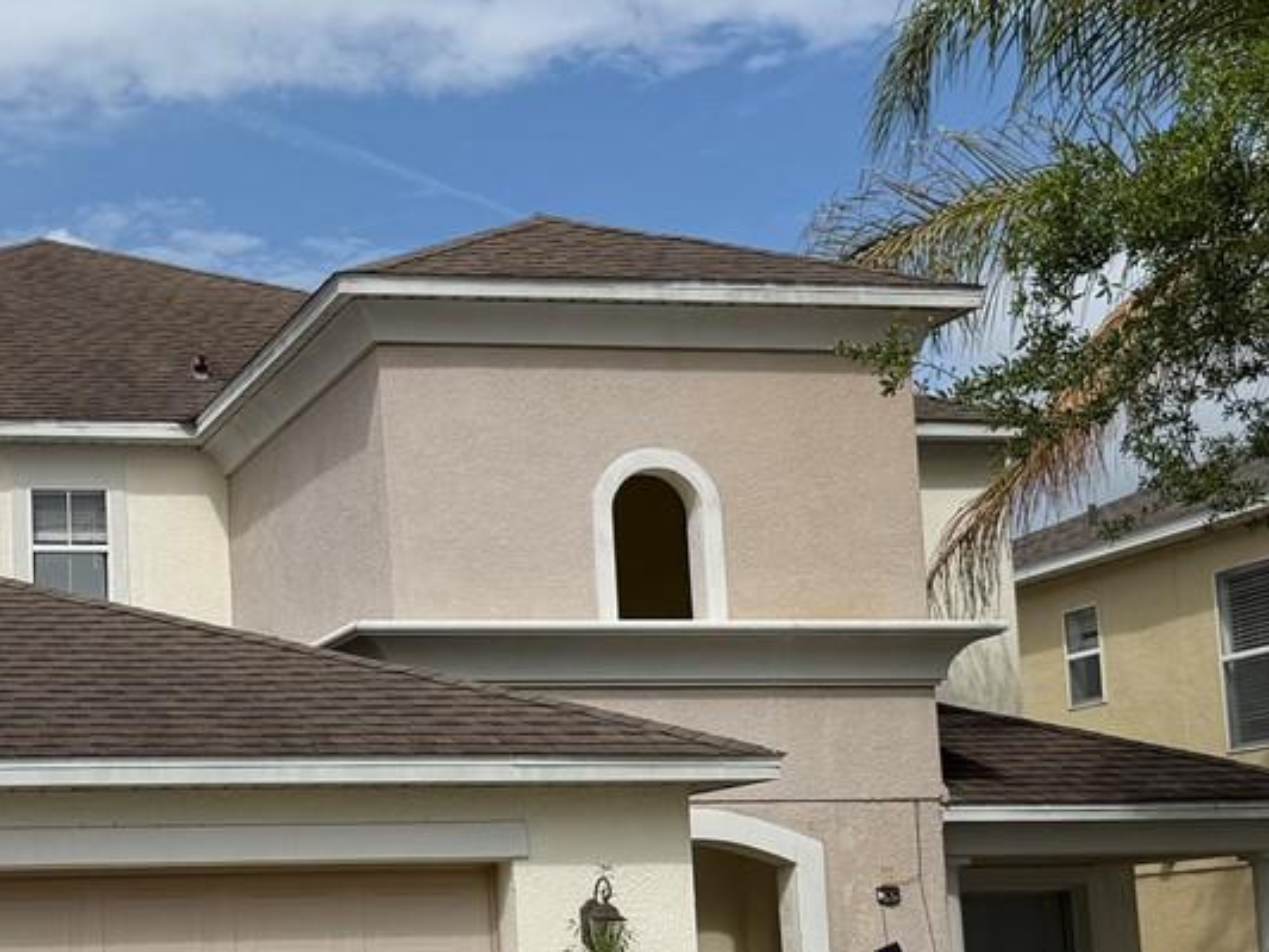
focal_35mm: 72
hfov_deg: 26.2
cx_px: 129
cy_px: 626
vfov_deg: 20.4
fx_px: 2640
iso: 80
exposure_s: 1/9091
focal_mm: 6.76
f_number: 1.78
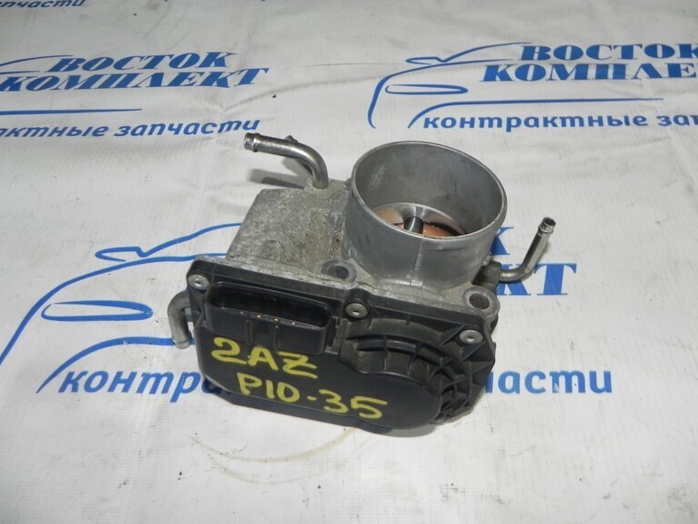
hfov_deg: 65.3
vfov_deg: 51.4
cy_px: 260
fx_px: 545
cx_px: 349
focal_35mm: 27
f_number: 2.8
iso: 200
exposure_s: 1/30
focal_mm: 4.6
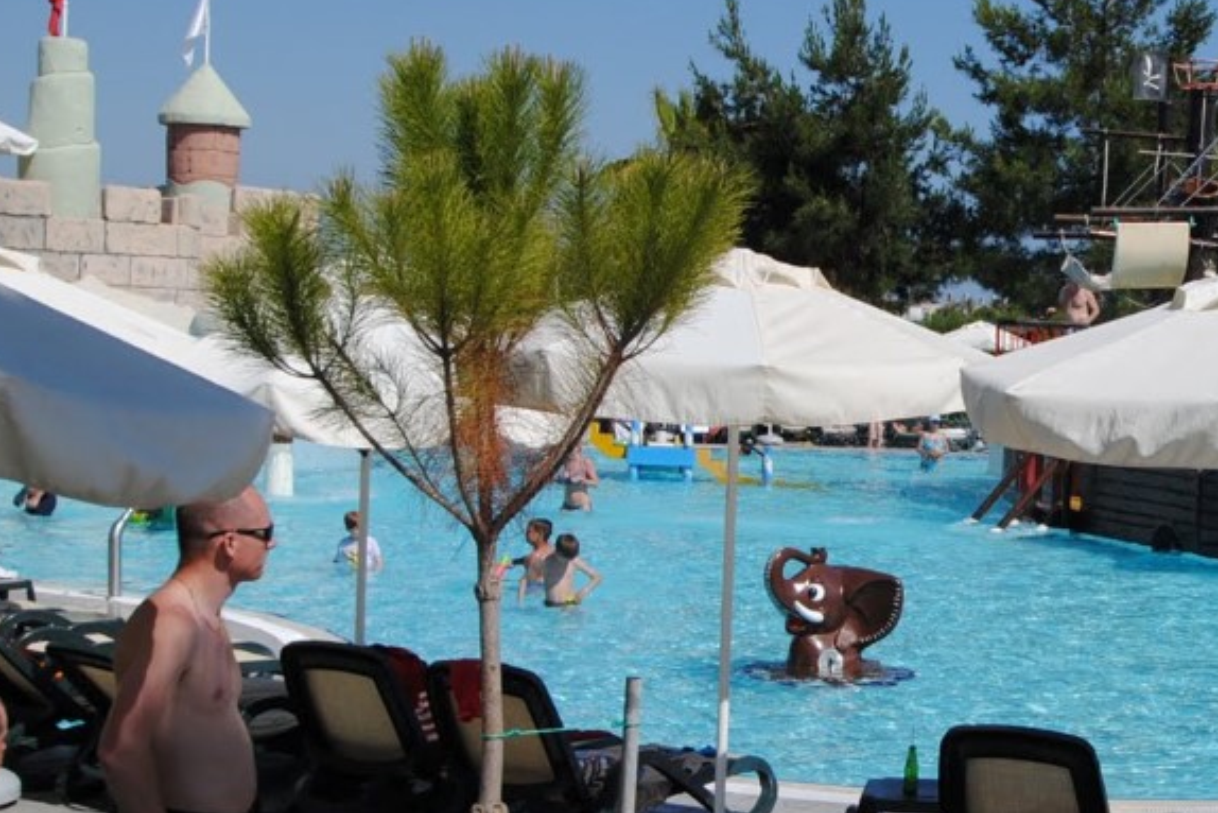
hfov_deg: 27.1
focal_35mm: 72
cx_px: 1085
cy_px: 478
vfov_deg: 18.9
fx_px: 2436
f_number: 9
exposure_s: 1/320
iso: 100
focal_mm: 24
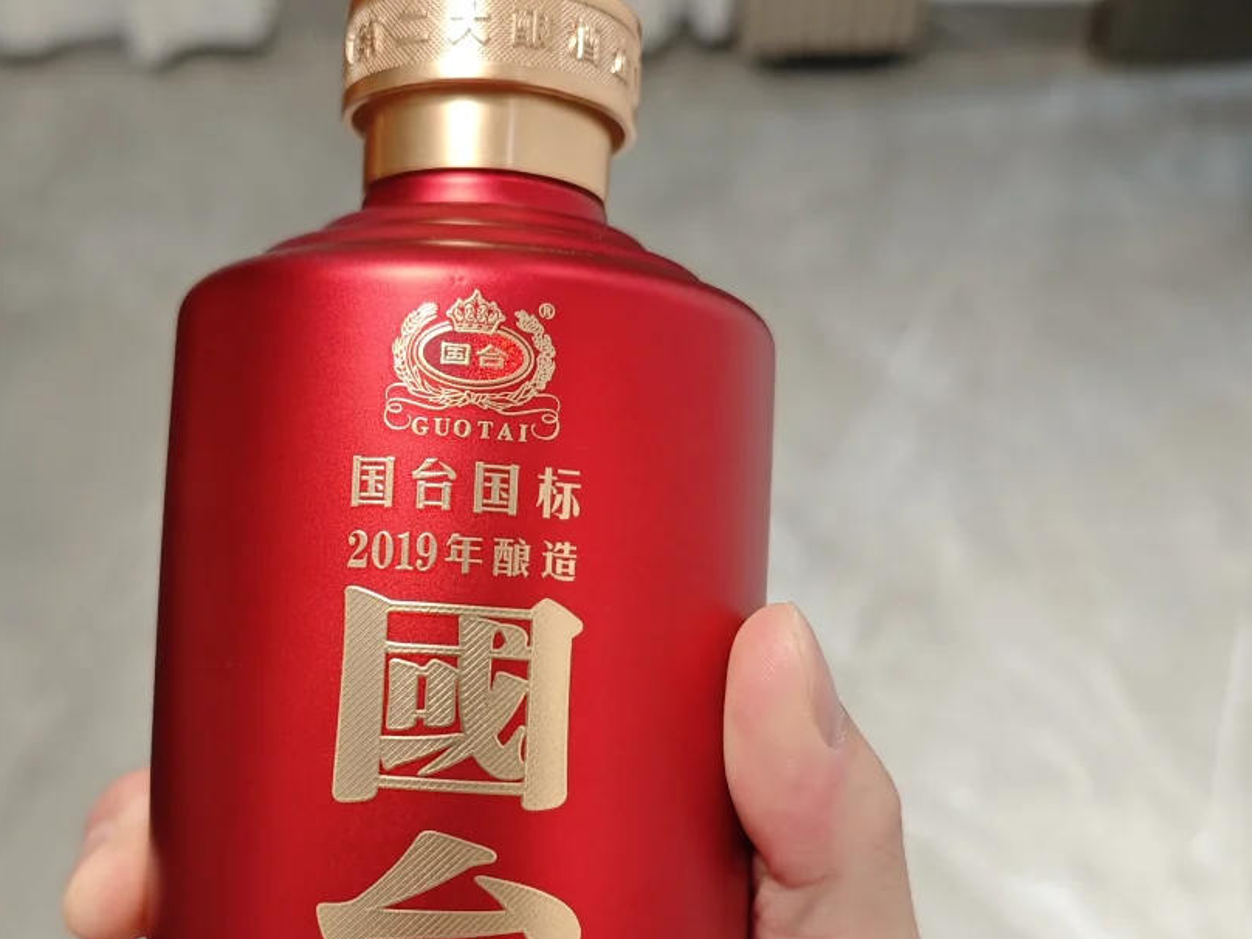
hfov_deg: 45.6
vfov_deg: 34.5
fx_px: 1483
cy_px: 680
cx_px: 508
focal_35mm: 41
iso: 400
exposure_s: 1/100
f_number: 1.6
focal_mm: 6.55
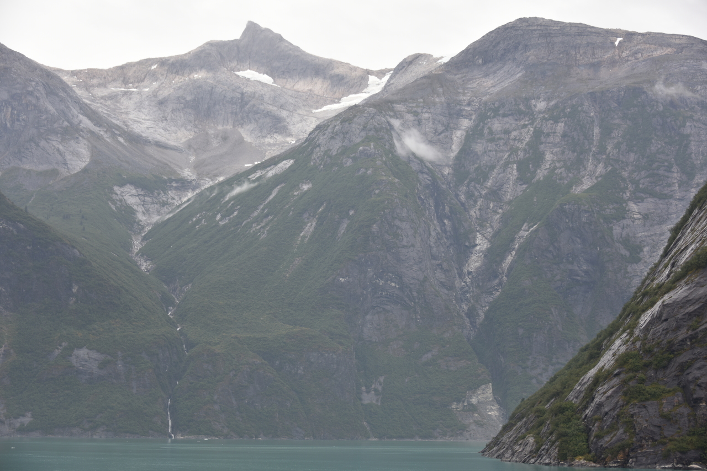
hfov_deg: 31.0
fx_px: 1277
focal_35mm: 65
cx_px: 354
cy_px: 236
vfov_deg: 20.9
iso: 160
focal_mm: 65
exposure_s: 1/125
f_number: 4.8
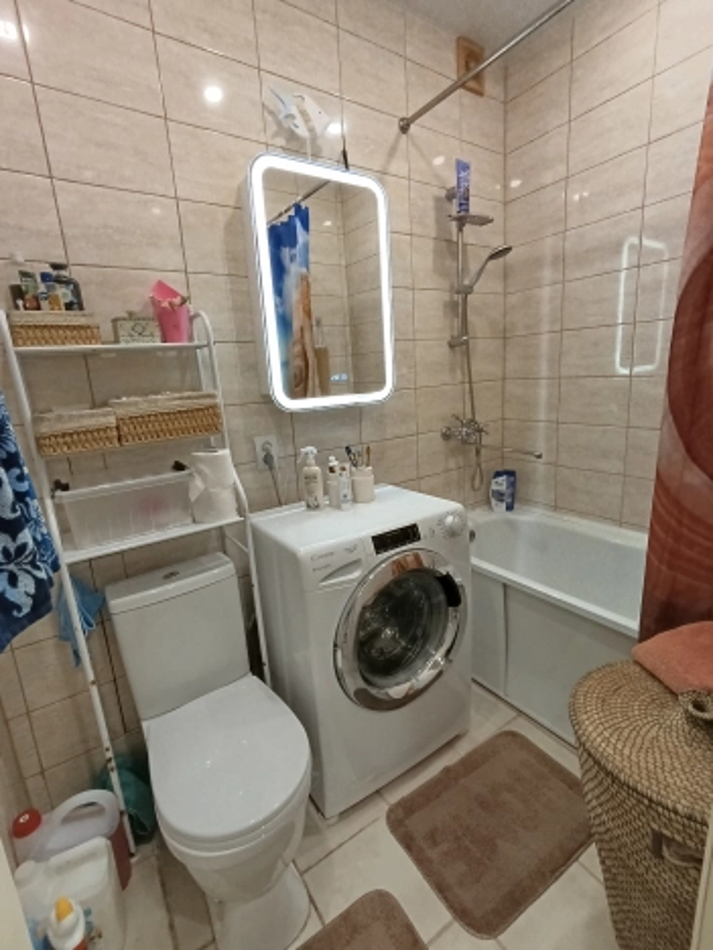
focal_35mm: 16
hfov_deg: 78.1
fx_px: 439
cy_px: 475
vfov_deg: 94.5
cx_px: 356
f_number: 2.2
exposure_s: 1/50
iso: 250
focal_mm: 1.65
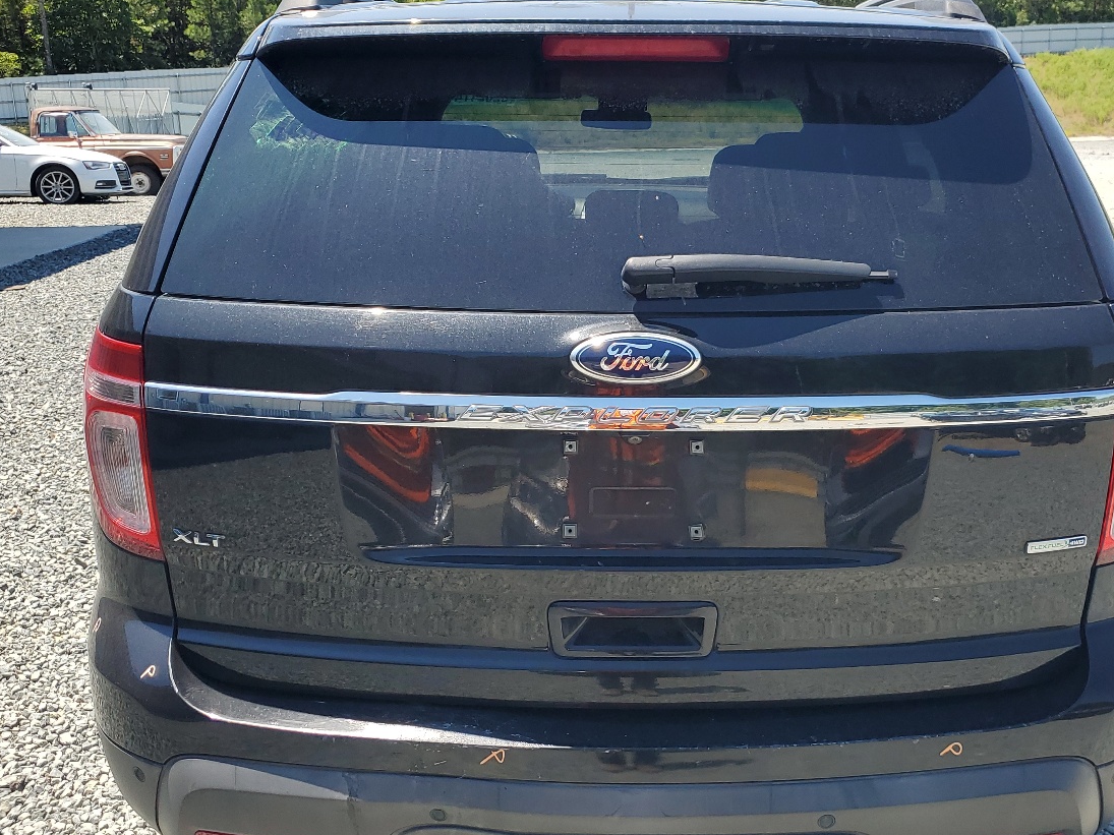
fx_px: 1223
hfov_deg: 48.8
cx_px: 642
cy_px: 444
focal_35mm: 38
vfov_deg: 37.7
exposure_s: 1/1667
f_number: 1.5
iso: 50
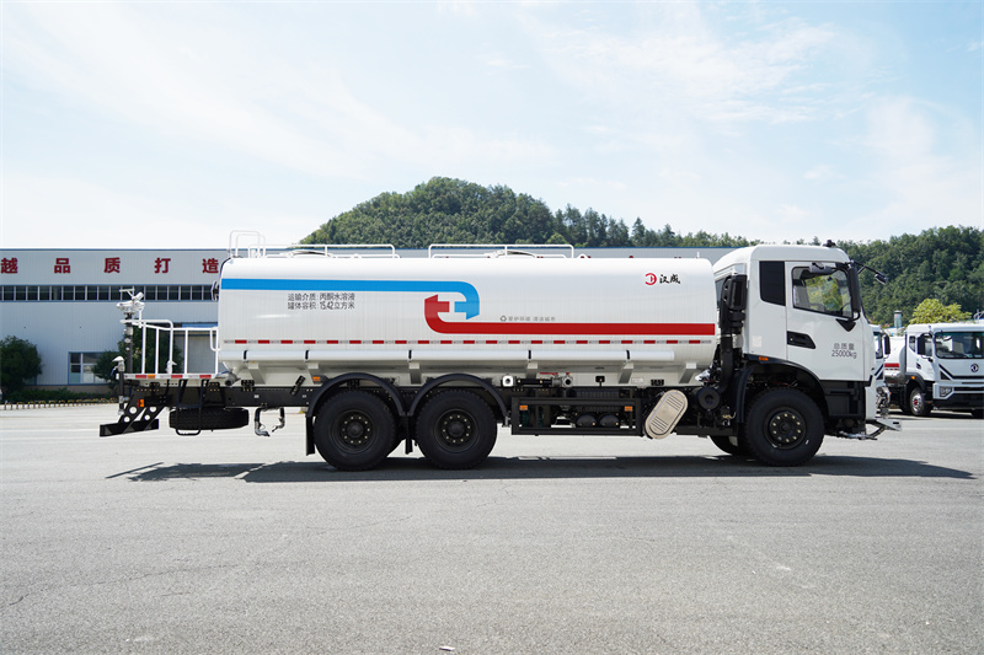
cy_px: 328
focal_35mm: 48
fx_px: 1312
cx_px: 492
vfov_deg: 28.1
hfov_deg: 41.1
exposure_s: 1/1250
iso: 100
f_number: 5
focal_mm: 48
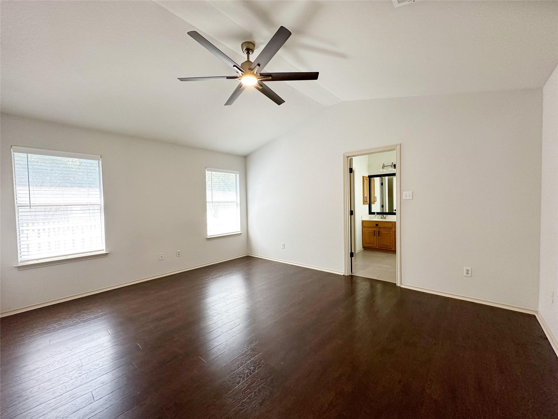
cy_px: 210
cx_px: 279
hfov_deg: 102.1
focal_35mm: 14
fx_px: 226
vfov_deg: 85.7
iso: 200
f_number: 2.2
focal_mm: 2.22
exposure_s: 1/120
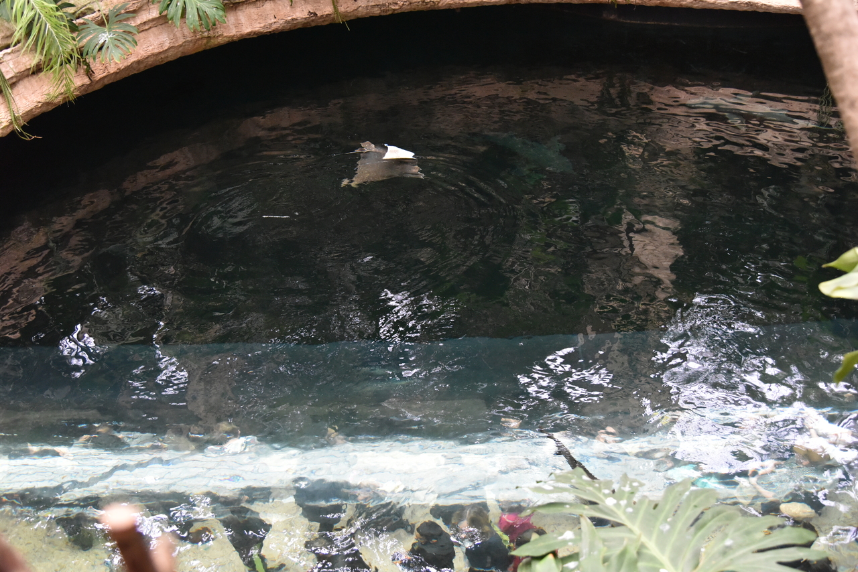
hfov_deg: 50.7
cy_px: 286
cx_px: 429
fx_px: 906
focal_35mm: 38
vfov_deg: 35.1
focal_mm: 38
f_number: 4
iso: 5000
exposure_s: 1/80
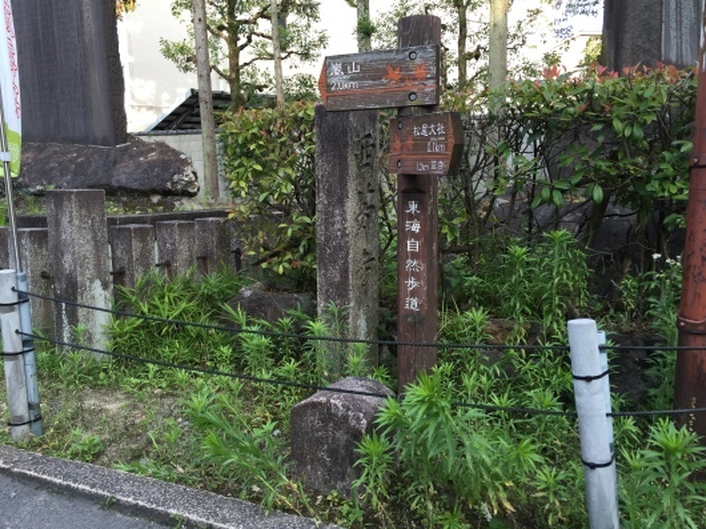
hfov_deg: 61.7
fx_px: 591
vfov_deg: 48.2
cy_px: 264
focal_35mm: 29
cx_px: 353
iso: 40
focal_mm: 4.15
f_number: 2.2
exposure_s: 1/120
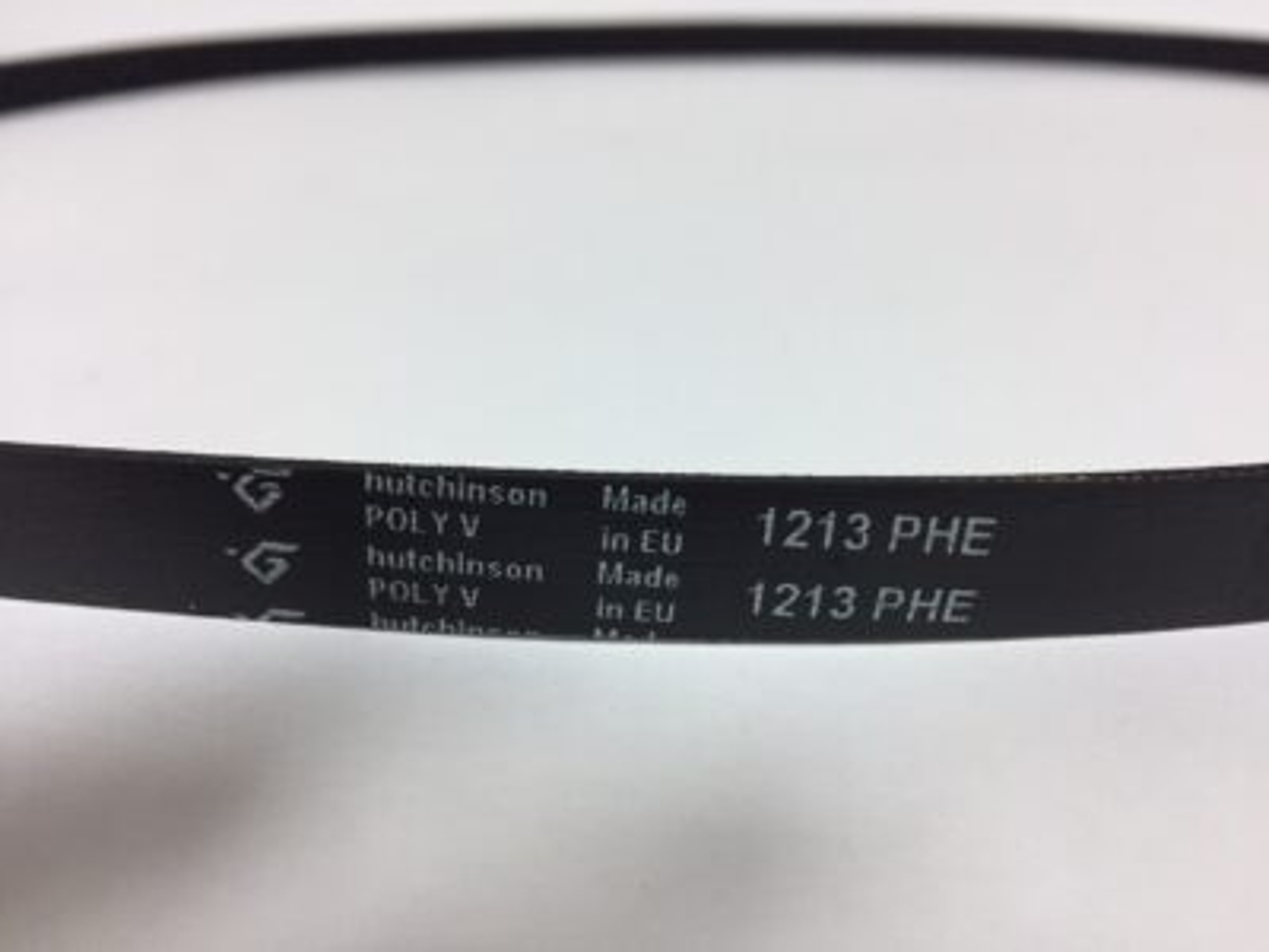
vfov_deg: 48.2
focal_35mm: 29
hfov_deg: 61.7
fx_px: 1063
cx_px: 634
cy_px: 476
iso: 64
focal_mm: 4.15
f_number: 2.2
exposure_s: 1/33
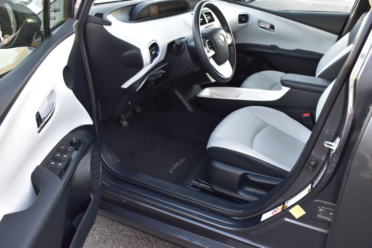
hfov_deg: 57.2
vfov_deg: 39.9
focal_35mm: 33
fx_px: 341
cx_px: 186
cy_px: 124
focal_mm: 22
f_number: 6.3
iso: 400
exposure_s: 1/20
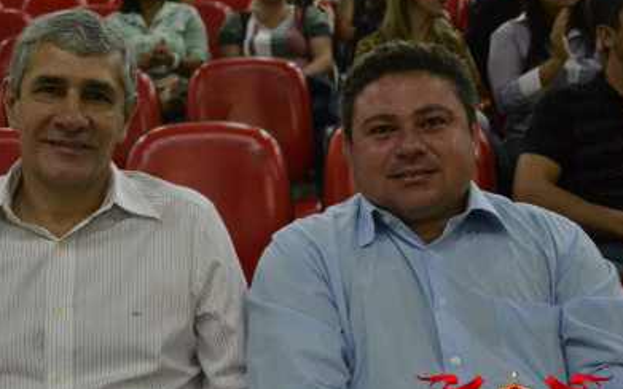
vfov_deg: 21.4
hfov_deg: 33.5
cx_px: 242
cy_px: 216
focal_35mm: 61
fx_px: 1029
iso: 3200
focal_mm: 31
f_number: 5.6
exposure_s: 1/40
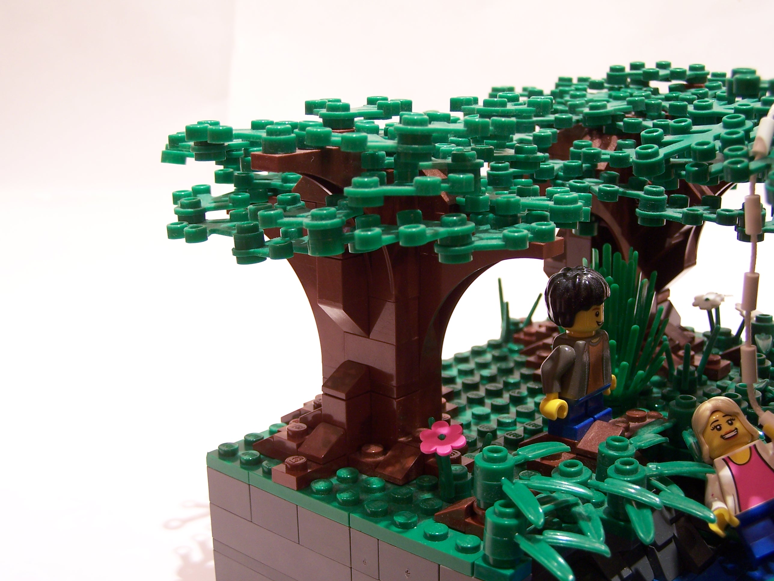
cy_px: 290
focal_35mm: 48
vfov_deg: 30.3
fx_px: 1073
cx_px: 387
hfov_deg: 39.7
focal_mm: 8
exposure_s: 1/3
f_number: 3
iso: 80
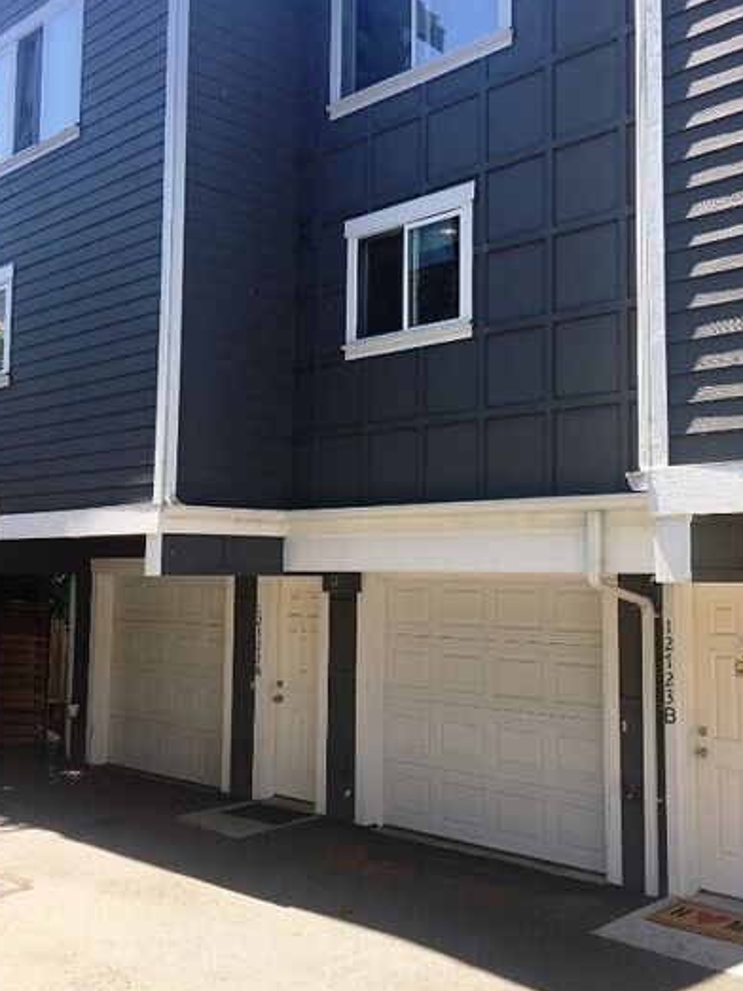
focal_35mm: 37
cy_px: 477
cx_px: 447
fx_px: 1059
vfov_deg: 50.1
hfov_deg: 38.5
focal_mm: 4.15
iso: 25
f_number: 2.2
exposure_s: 1/349
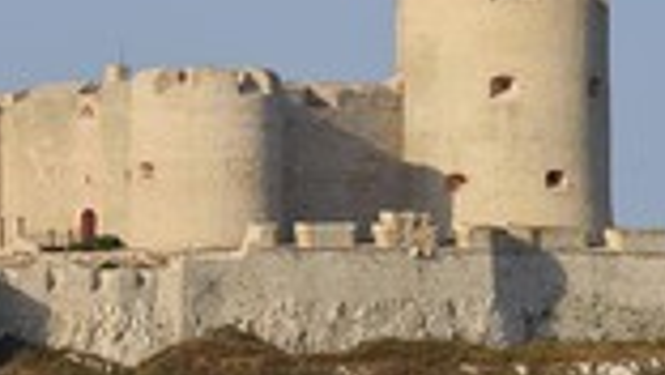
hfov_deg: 3.8
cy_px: 251
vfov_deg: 2.2
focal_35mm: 565
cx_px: 418
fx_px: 9970
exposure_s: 1/800
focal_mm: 200
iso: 200
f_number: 8
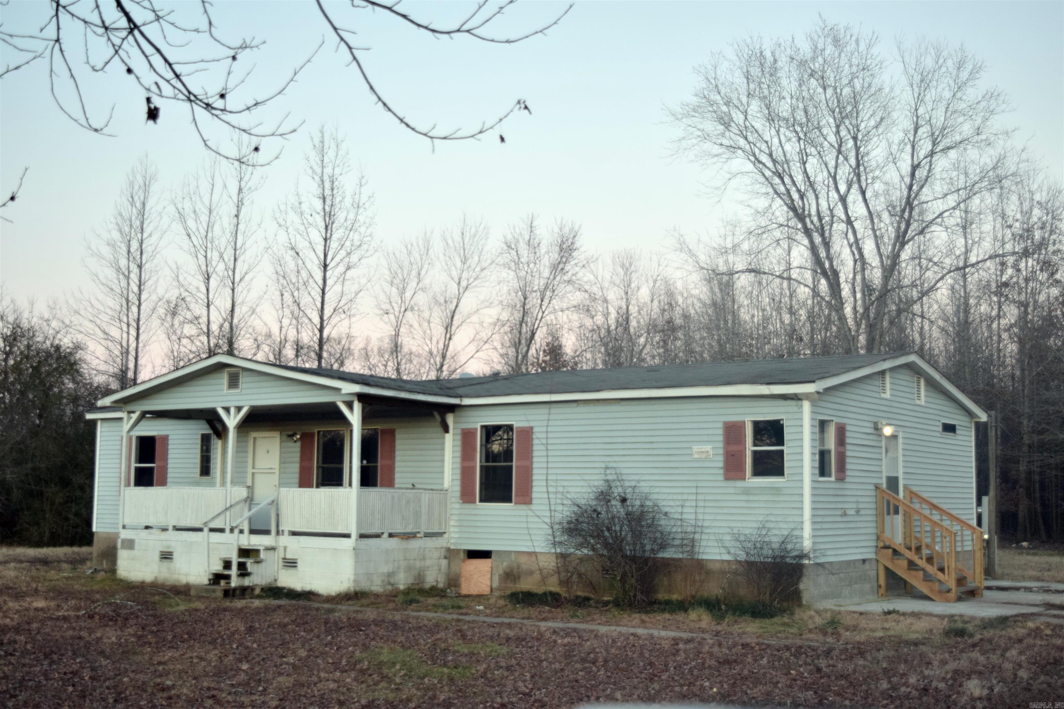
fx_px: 1286
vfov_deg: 30.8
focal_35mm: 44
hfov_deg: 45.0
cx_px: 532
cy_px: 354
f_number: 4.2
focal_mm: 29
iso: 800
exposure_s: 1/160
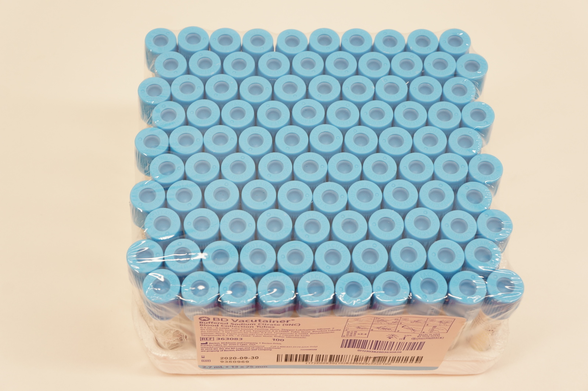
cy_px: 196
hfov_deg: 41.2
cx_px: 294
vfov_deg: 28.0
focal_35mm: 48
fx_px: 783
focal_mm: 32
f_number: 7.1
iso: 400
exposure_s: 1/60
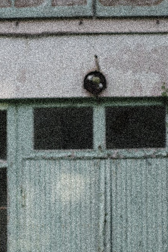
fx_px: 1468
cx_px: 75
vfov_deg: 9.7
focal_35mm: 210
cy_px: 250
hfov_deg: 6.6
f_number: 2.5
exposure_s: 1/160
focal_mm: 85
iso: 100
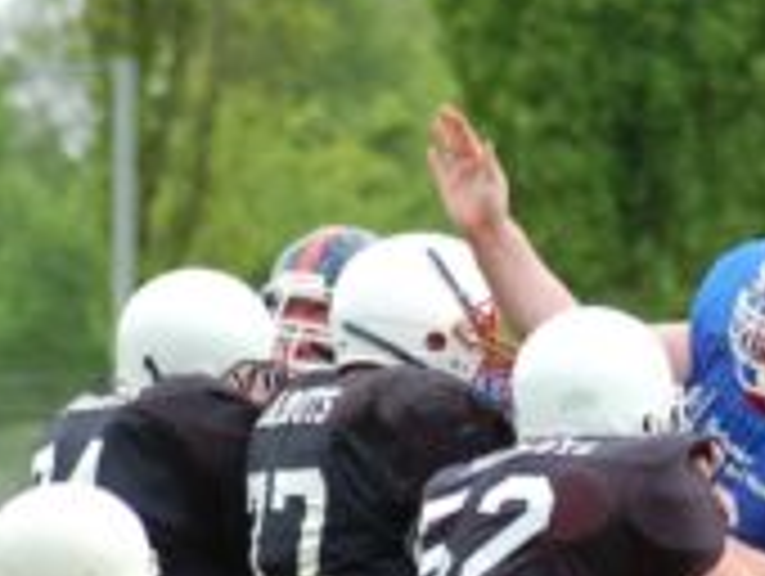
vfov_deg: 2.6
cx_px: 511
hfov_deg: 3.4
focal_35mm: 574
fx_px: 12703
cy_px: 540
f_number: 4.5
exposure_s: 1/500
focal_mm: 150
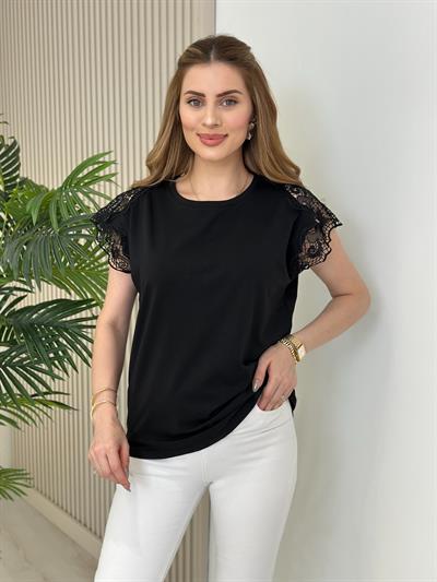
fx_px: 808
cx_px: 218
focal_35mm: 48
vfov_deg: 39.6
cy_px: 291
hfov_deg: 30.3
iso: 64
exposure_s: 1/151
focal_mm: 6.86
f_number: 1.78
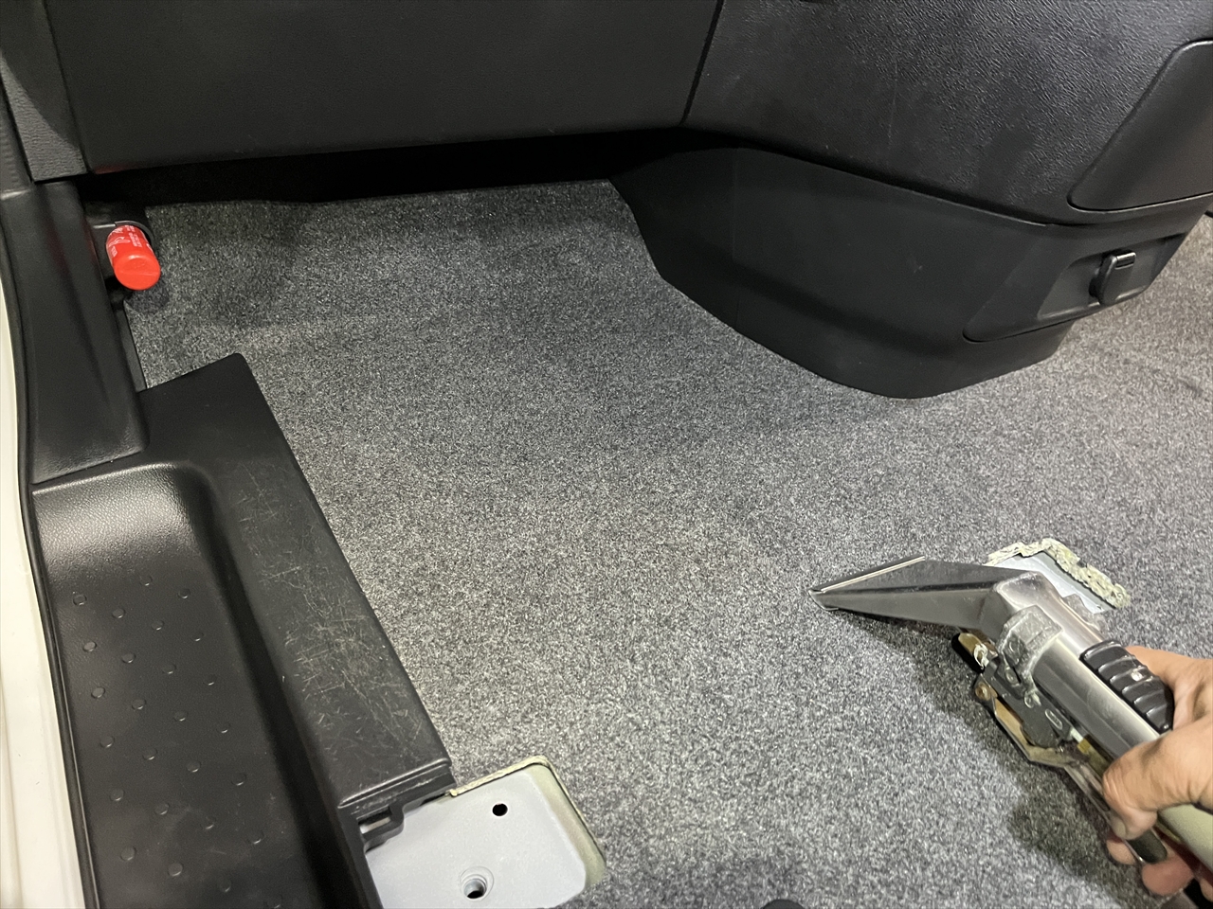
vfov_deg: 53.1
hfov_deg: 67.3
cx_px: 606
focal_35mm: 26
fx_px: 911
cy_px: 454
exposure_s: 1/30
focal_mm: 5.1
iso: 640
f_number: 1.6
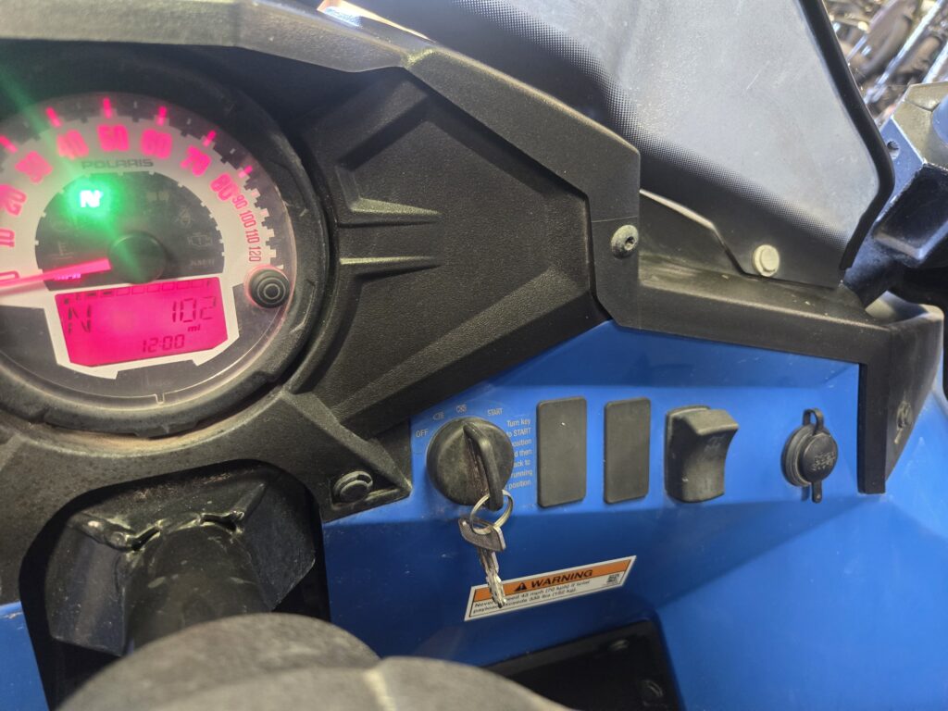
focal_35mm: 23
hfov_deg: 73.9
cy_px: 356
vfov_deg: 58.9
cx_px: 474
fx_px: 630
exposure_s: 1/41.6
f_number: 1.8
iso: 1250
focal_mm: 5.4
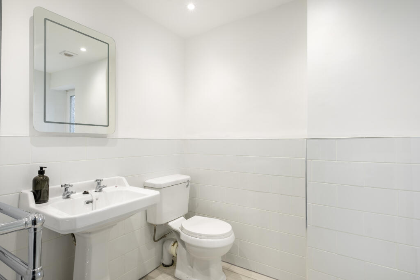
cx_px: 210
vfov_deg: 67.4
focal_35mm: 18
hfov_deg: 90.0
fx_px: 210
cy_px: 140
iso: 160
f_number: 11
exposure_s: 1/5
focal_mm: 12
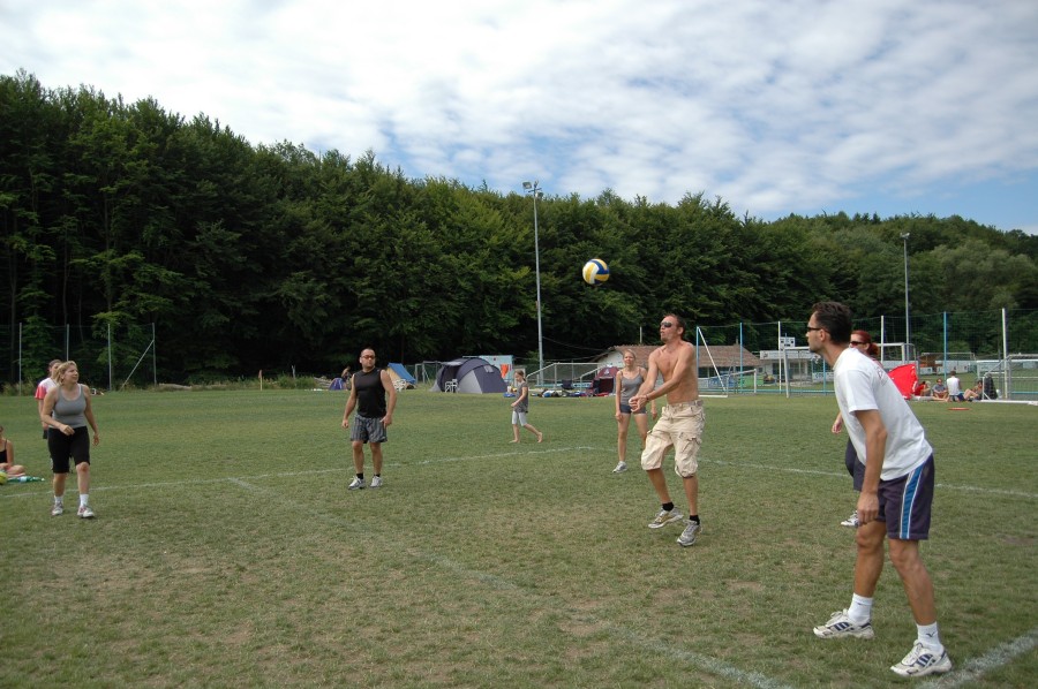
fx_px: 778
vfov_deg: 47.8
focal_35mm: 27
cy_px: 344
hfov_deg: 67.4
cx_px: 519
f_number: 4
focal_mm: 18
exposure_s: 1/1600
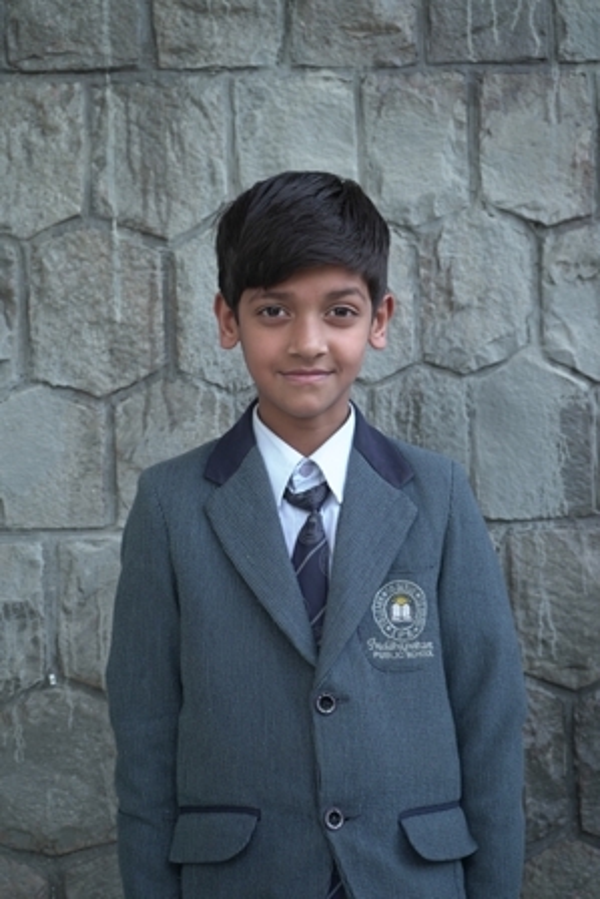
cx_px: 300
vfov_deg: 29.6
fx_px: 1699
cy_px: 450
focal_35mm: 68
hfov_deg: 20.0
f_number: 6.3
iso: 400
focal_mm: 68
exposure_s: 1/125
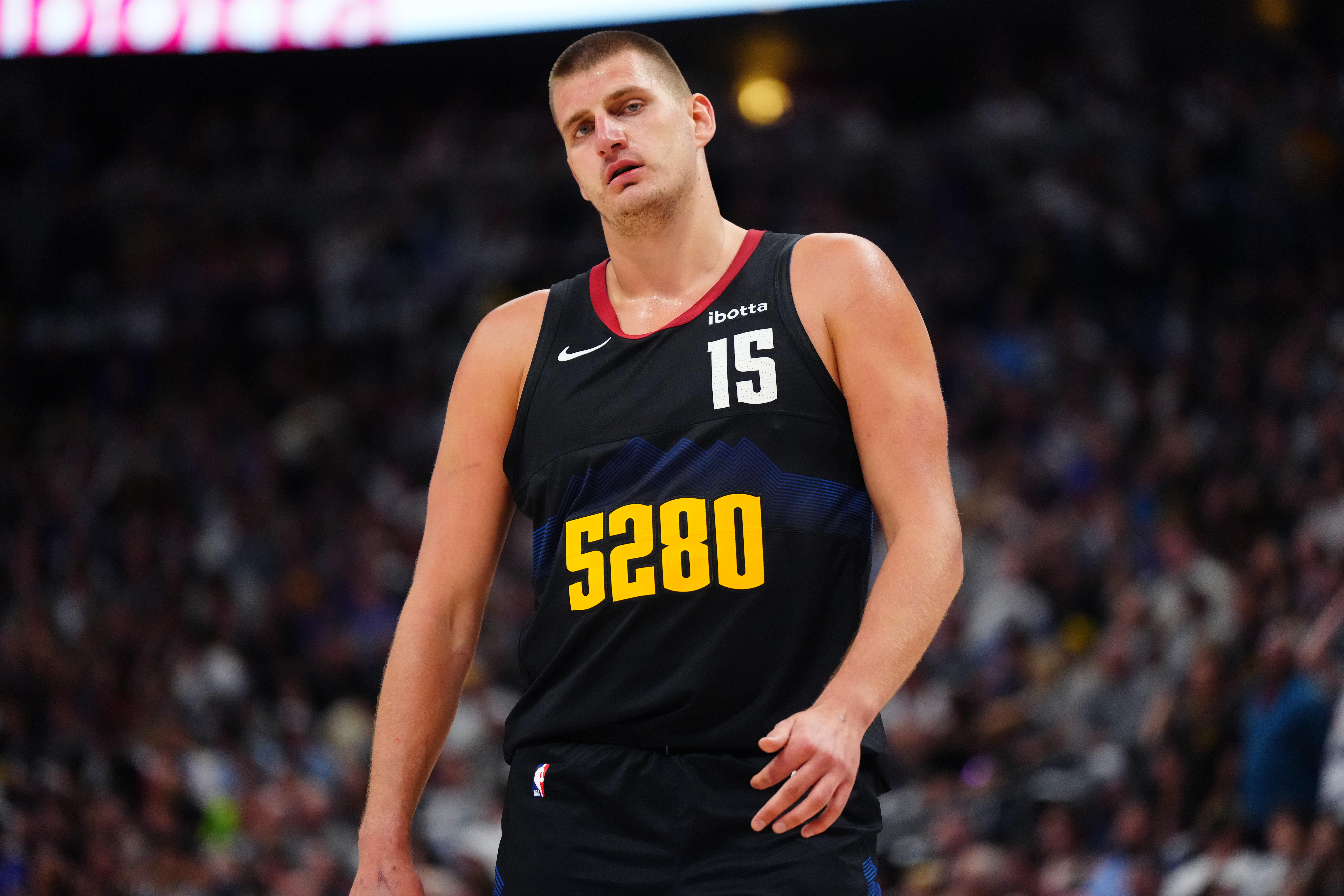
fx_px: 7466
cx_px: 672
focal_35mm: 200
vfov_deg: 6.9
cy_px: 448
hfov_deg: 10.3
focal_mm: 200
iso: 5000
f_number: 2.8
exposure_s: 1/2500
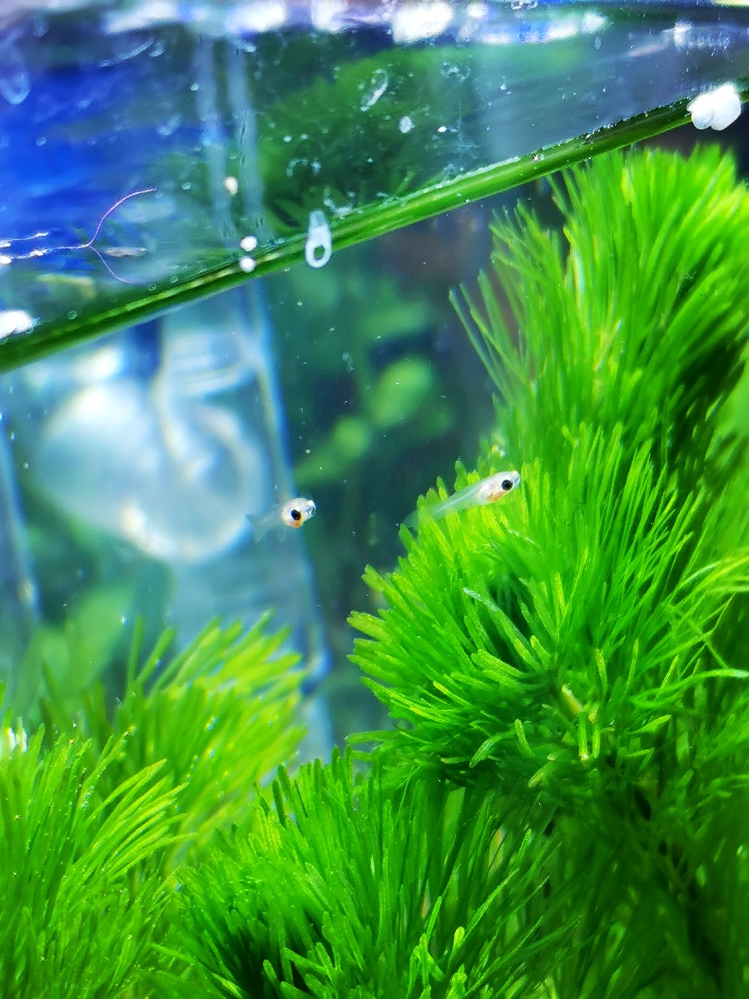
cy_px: 500
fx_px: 2856
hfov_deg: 14.9
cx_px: 374
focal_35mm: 99
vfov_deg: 19.8
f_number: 1.8
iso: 50
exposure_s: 1/113
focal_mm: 5.58
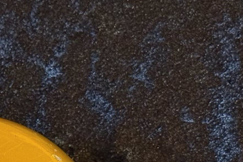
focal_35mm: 230
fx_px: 1552
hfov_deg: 8.4
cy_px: 377
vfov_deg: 5.8
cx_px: -268
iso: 125
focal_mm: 6.76
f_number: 1.78
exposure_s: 1/60
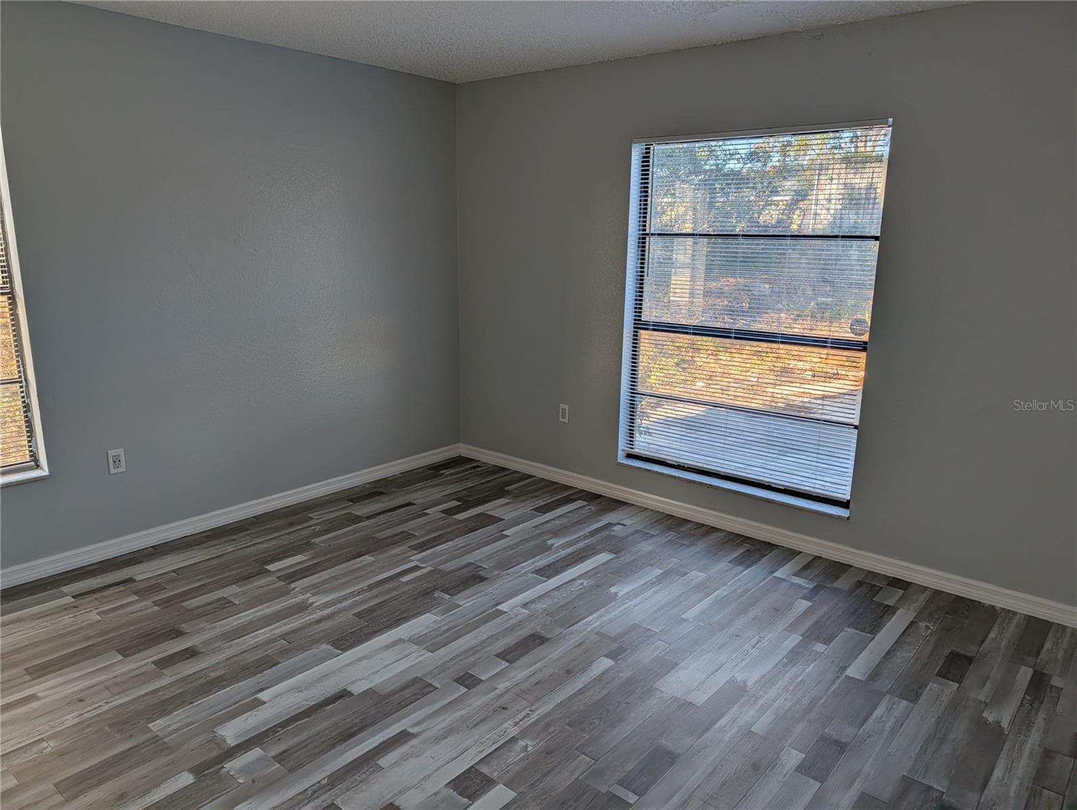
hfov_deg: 71.5
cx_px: 538
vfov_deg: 56.9
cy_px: 405
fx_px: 748
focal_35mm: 24
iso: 22
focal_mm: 6.9
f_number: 1.68
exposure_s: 1/641
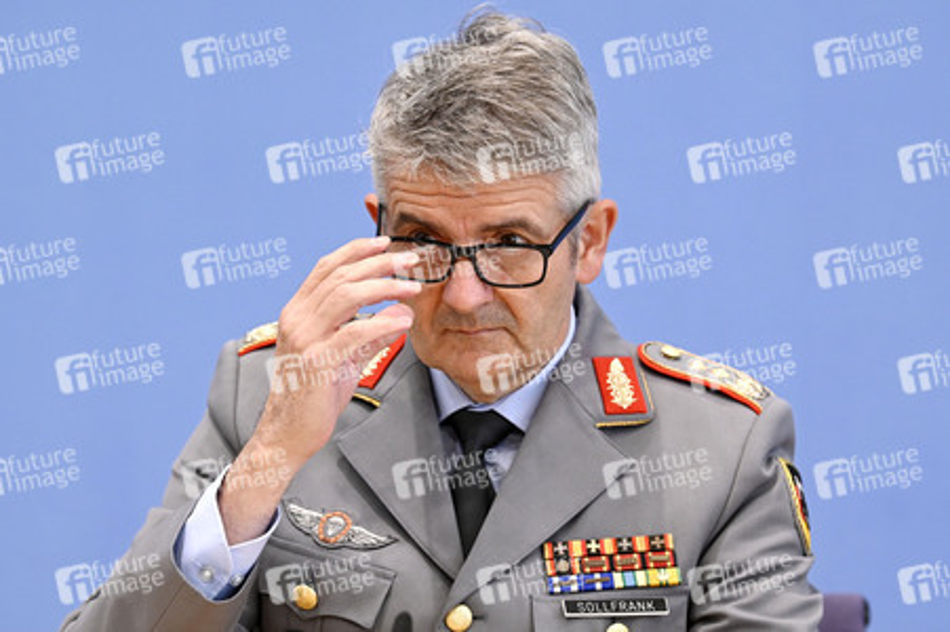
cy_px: 316
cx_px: 475
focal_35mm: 155
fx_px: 4087
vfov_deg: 8.8
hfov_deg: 13.3
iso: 3200
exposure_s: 1/640
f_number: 5
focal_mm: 155
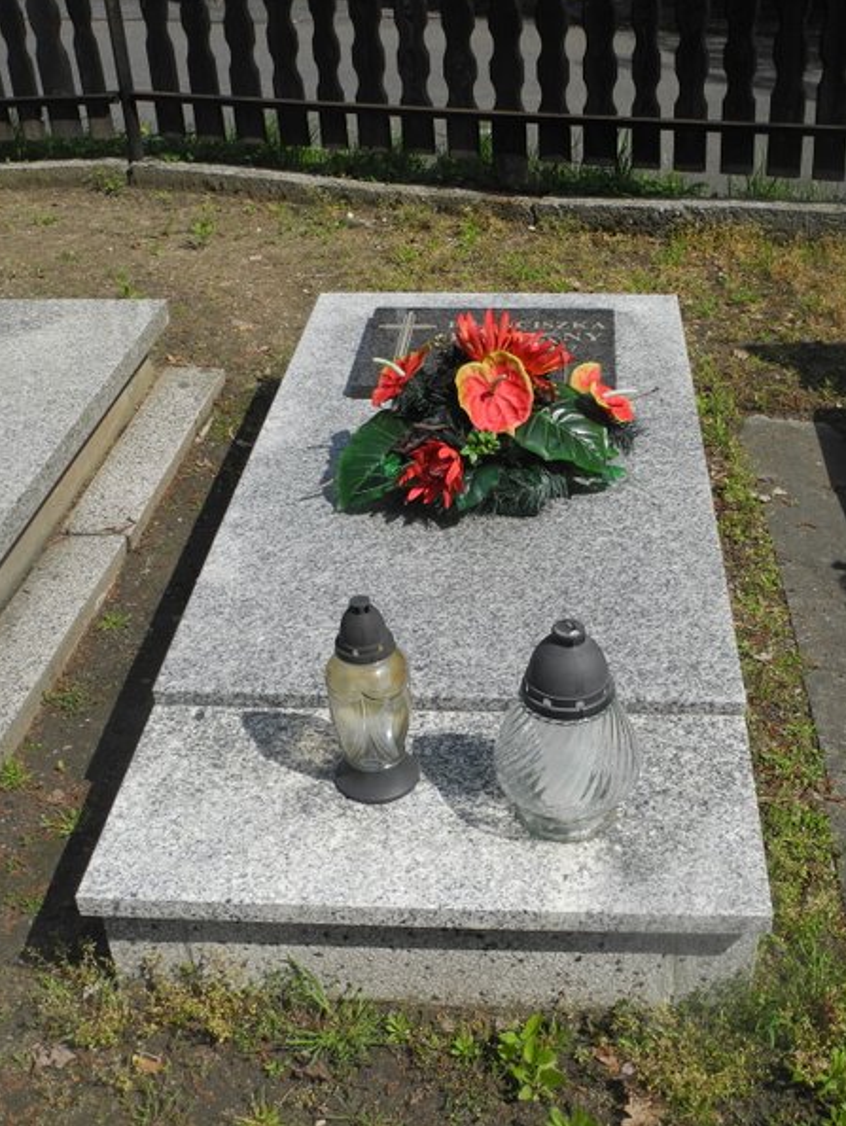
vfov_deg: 43.8
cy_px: 560
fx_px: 1400
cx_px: 528
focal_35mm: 43
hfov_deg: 33.5
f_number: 4.5
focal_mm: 6.8
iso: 100
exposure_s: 1/1000
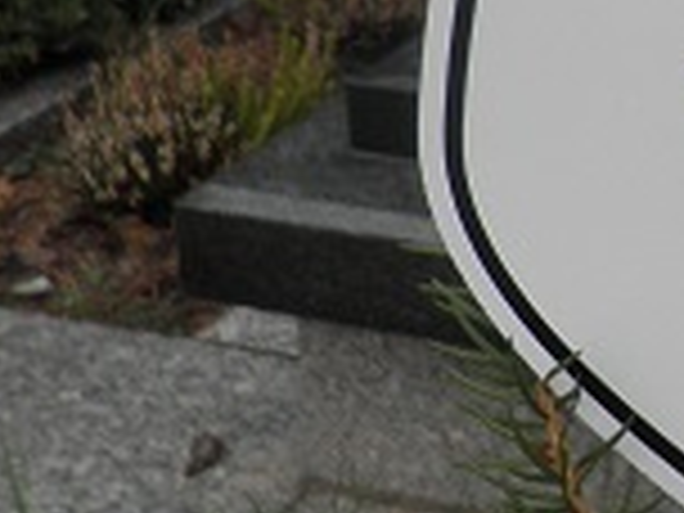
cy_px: -238
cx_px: 1040
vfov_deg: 13.8
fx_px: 1996
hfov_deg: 17.4
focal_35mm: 101
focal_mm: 4.3
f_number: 8.3
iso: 64
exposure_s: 1/80
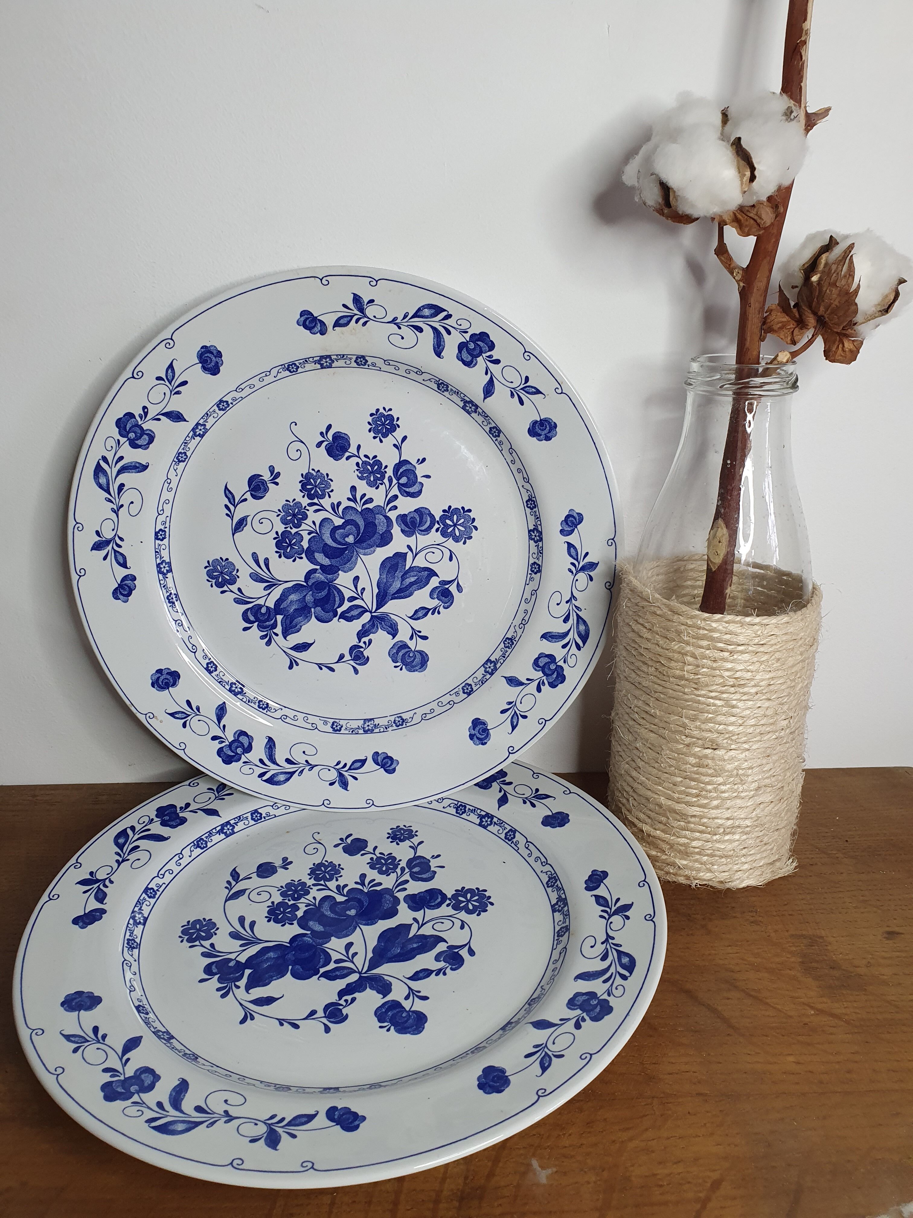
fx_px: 914
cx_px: 456
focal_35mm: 26
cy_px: 609
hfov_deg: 53.1
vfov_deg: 67.3
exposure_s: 1/40
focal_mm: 4.32
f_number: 2.4
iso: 200
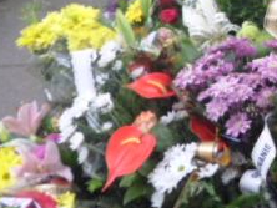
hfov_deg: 19.0
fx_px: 721
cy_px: -17
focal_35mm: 90
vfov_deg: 16.0
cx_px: 422
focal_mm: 4.5
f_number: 2.5
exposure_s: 1/60
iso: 80
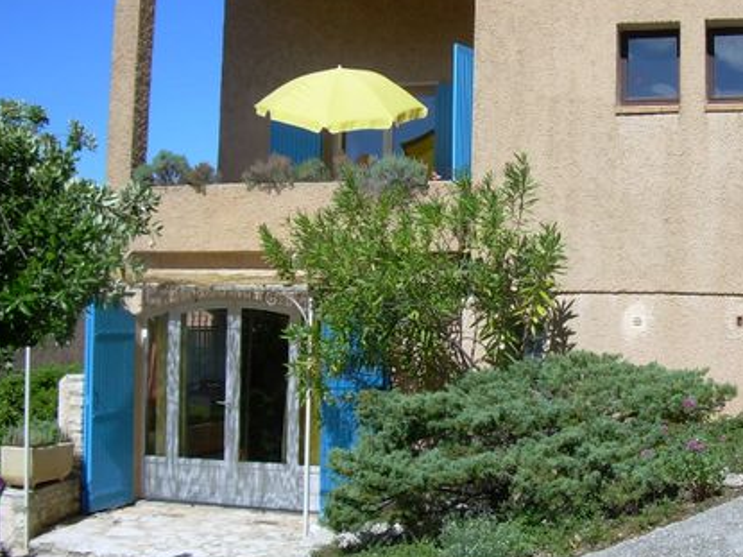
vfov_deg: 26.5
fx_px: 1180
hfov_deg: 34.7
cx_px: 489
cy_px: 208
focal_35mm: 55
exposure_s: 1/500
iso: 50
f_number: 4.6
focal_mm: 6.3
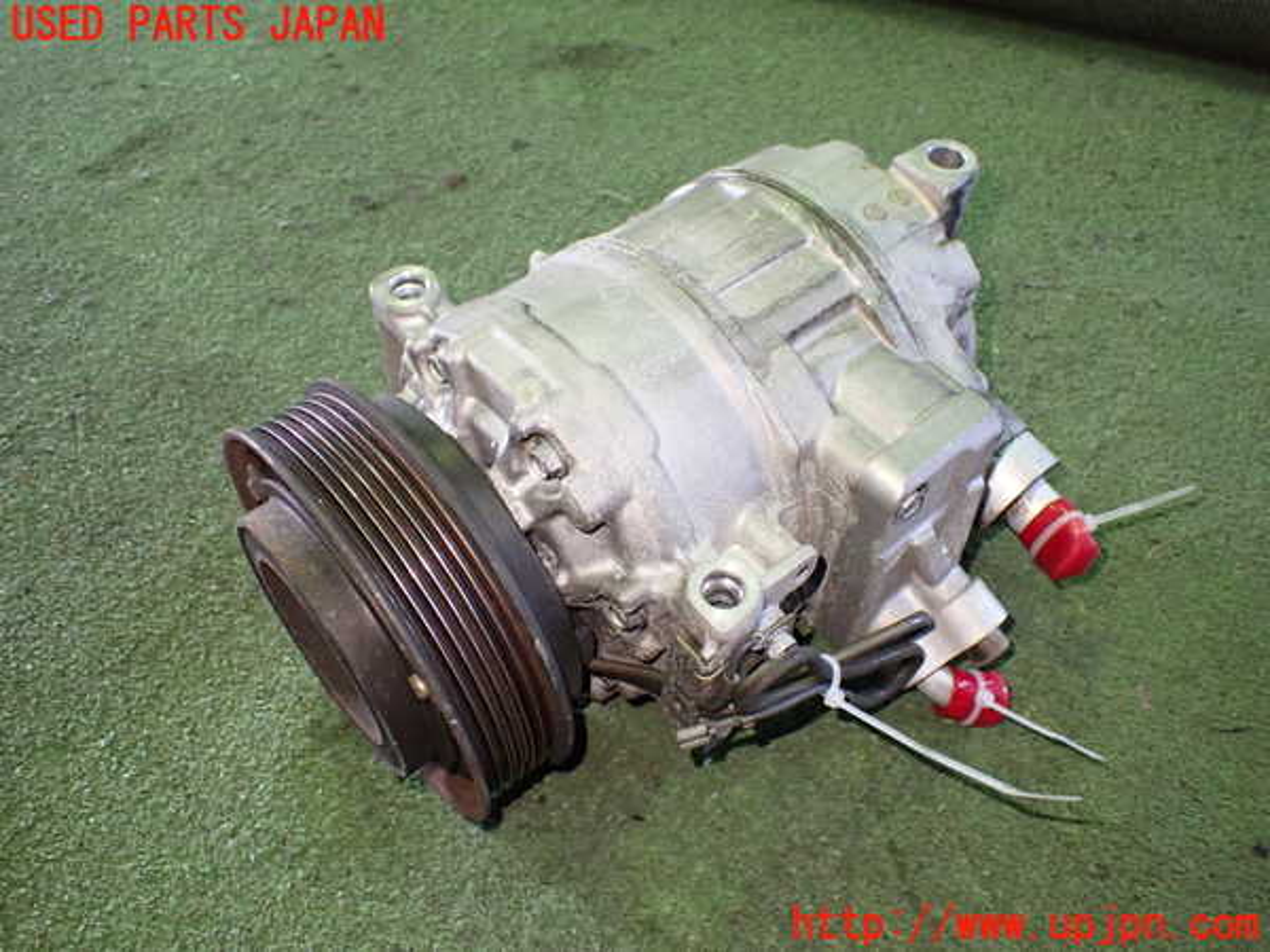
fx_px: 1101
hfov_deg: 60.0
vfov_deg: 46.8
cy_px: 476
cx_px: 635
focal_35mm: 30
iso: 800
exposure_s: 1/30
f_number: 2.3
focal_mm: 5.4
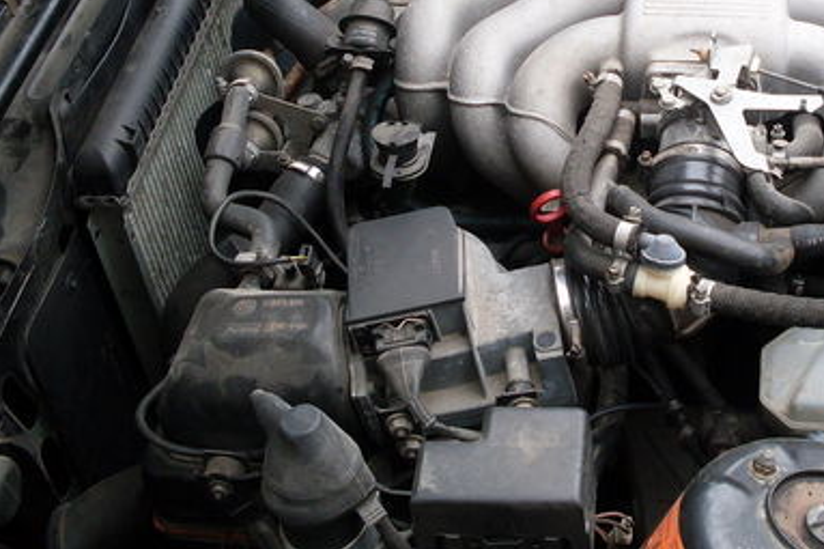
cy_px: 121
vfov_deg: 20.4
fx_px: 1510
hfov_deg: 30.2
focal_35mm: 66
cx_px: 583
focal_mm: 6.3
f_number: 2.8
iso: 80
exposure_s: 1/90
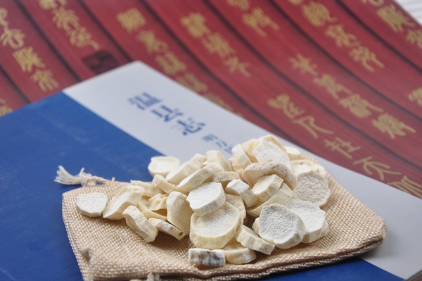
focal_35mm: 75
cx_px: 211
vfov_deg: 18.2
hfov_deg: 27.0
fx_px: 878
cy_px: 140
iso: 400
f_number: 7.1
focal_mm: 50
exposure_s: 1/40
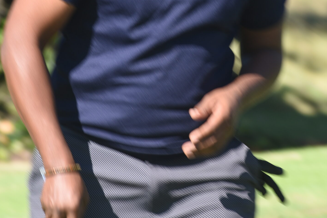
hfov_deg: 3.9
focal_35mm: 532
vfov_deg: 2.6
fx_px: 4831
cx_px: 163
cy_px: 44
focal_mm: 220
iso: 100
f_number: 9
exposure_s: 1/100
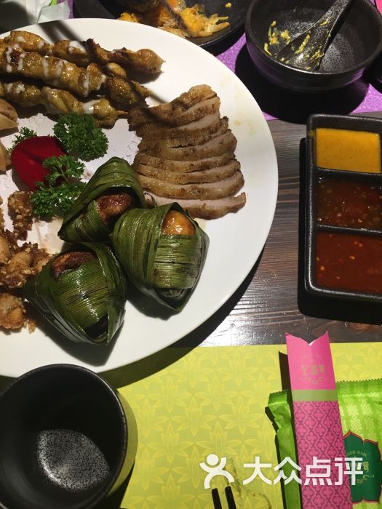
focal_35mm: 29
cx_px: 191
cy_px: 254
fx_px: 427
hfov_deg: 48.2
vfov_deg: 61.7
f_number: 2.2
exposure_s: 1/33
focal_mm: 4.15
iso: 50
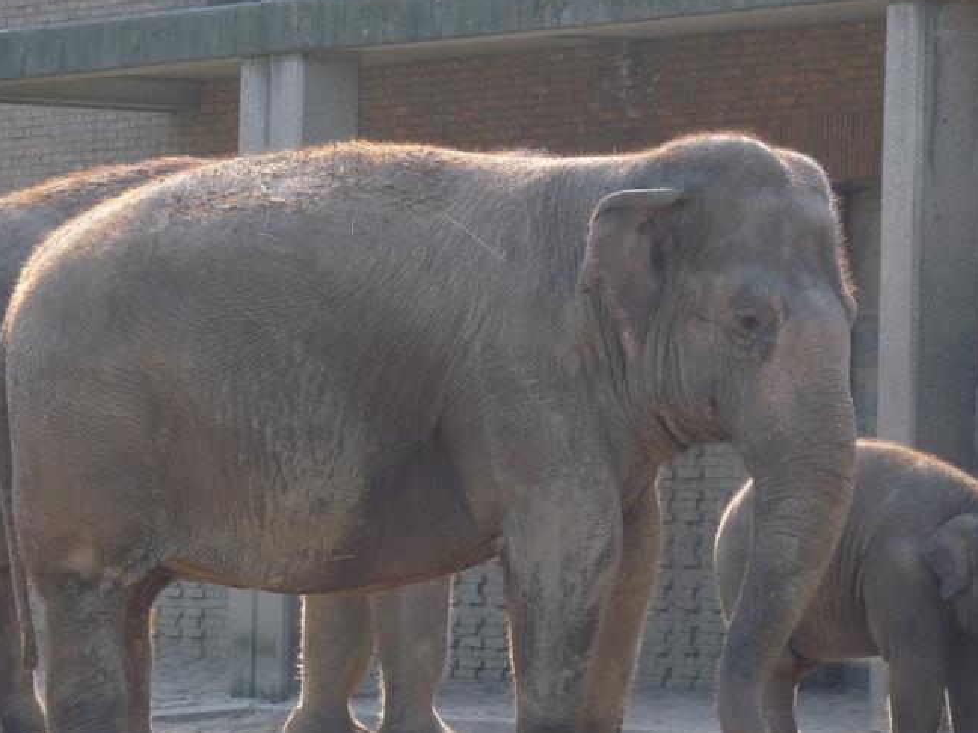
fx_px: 9662
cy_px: 410
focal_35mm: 342
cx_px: 551
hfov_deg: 5.8
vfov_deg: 4.3
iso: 100
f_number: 4
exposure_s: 1/200
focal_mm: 34.9
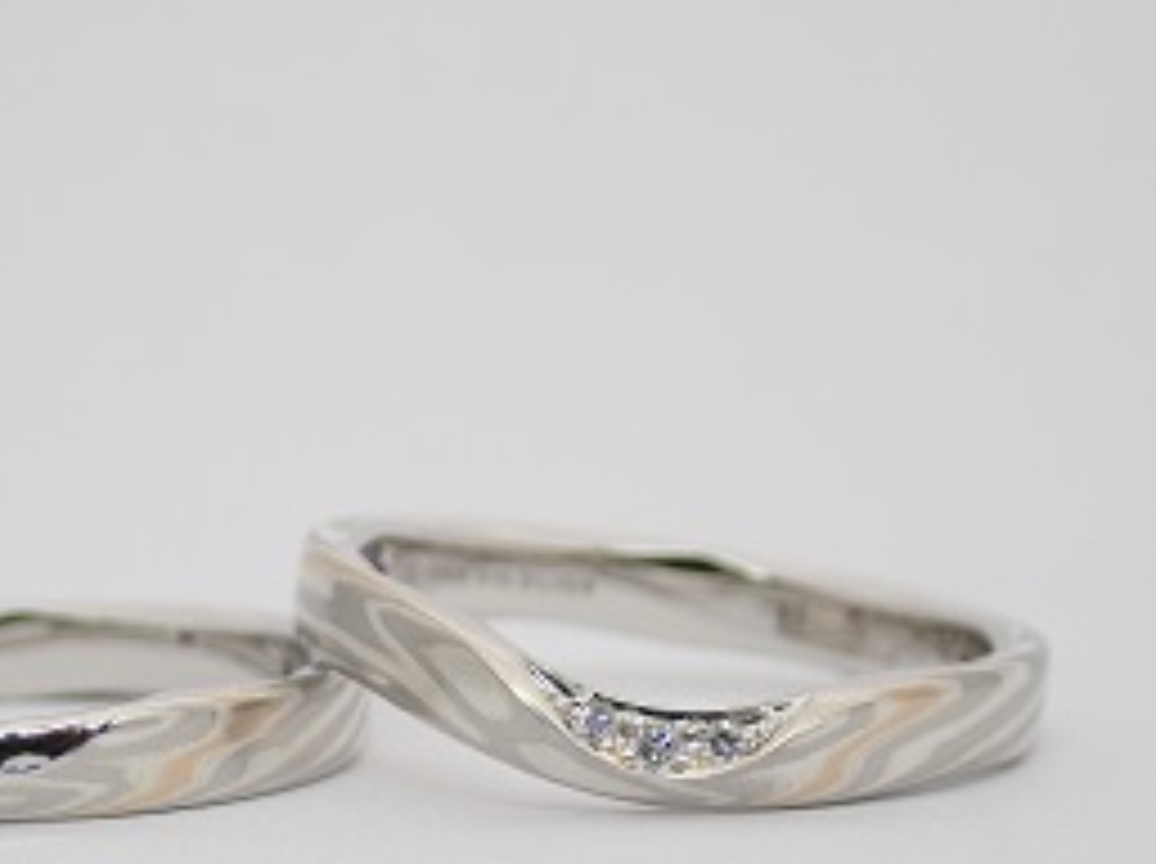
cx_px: 324
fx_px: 4502
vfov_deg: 10.9
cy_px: 686
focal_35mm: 135
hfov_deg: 14.6
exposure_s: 1/160
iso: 200
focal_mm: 13.65
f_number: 4.1
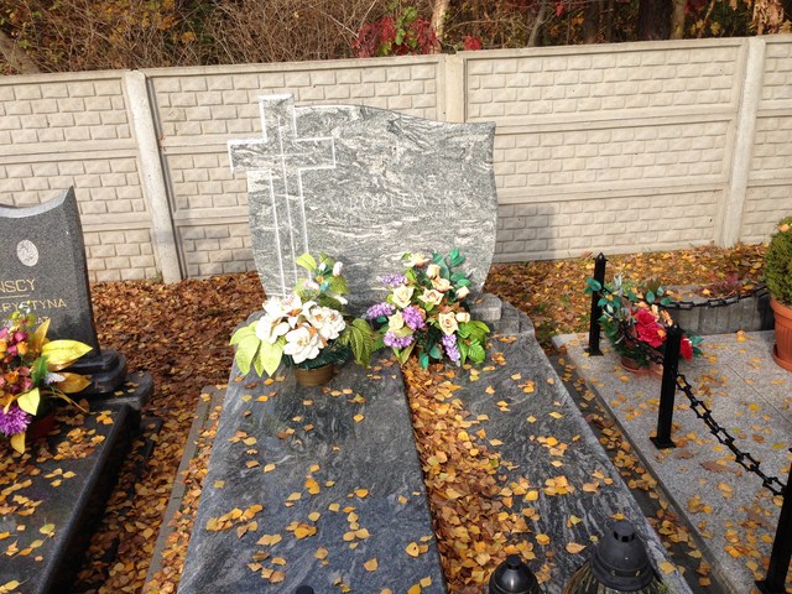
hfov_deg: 55.4
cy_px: 297
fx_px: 755
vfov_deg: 42.9
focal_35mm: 33
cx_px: 396
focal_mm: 4.12
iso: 50
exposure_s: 1/536
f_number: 2.4
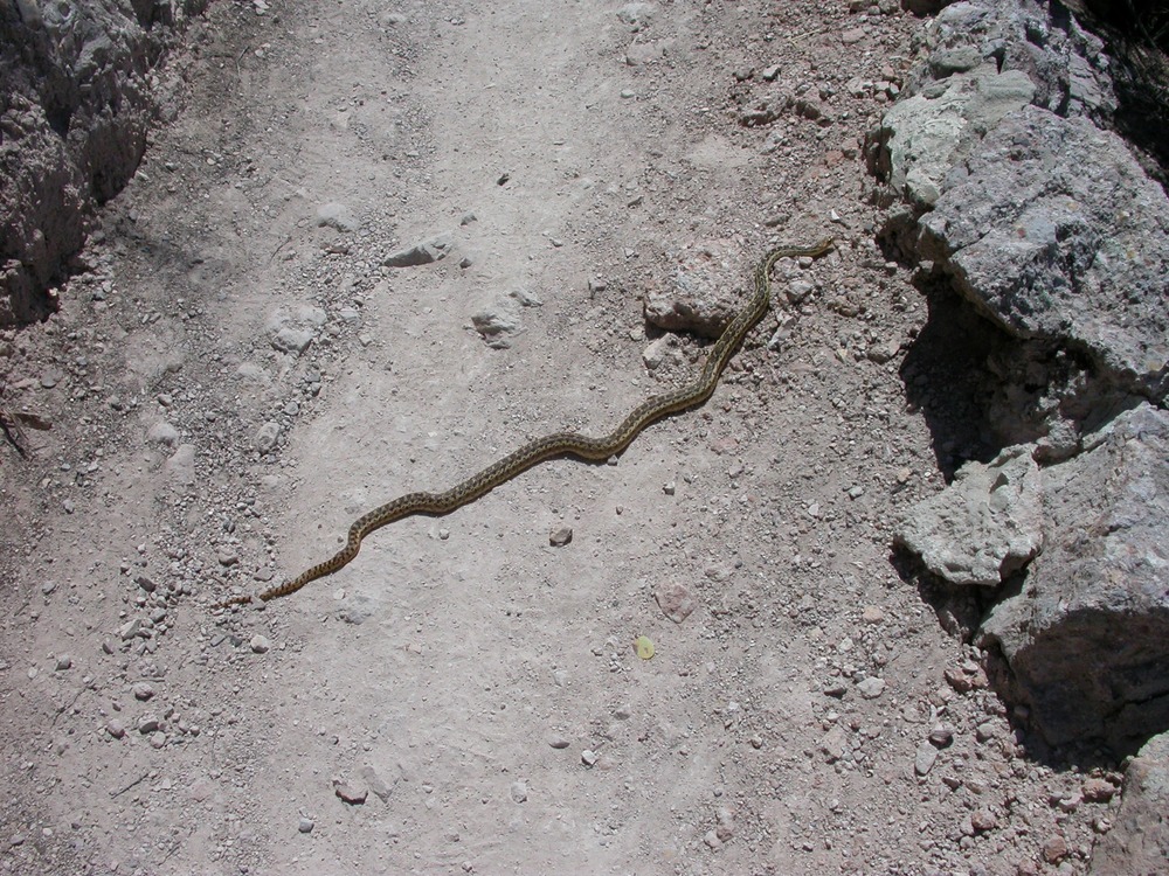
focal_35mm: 38
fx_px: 1283
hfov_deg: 49.0
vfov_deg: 37.7
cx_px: 584
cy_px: 438
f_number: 7.5
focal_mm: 7.85
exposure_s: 1/762
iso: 100
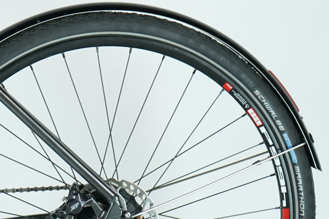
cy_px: 100
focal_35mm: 214
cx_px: -201
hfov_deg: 9.3
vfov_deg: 6.4
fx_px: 1956
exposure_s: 1/200
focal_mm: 65
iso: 2000
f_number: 5.6
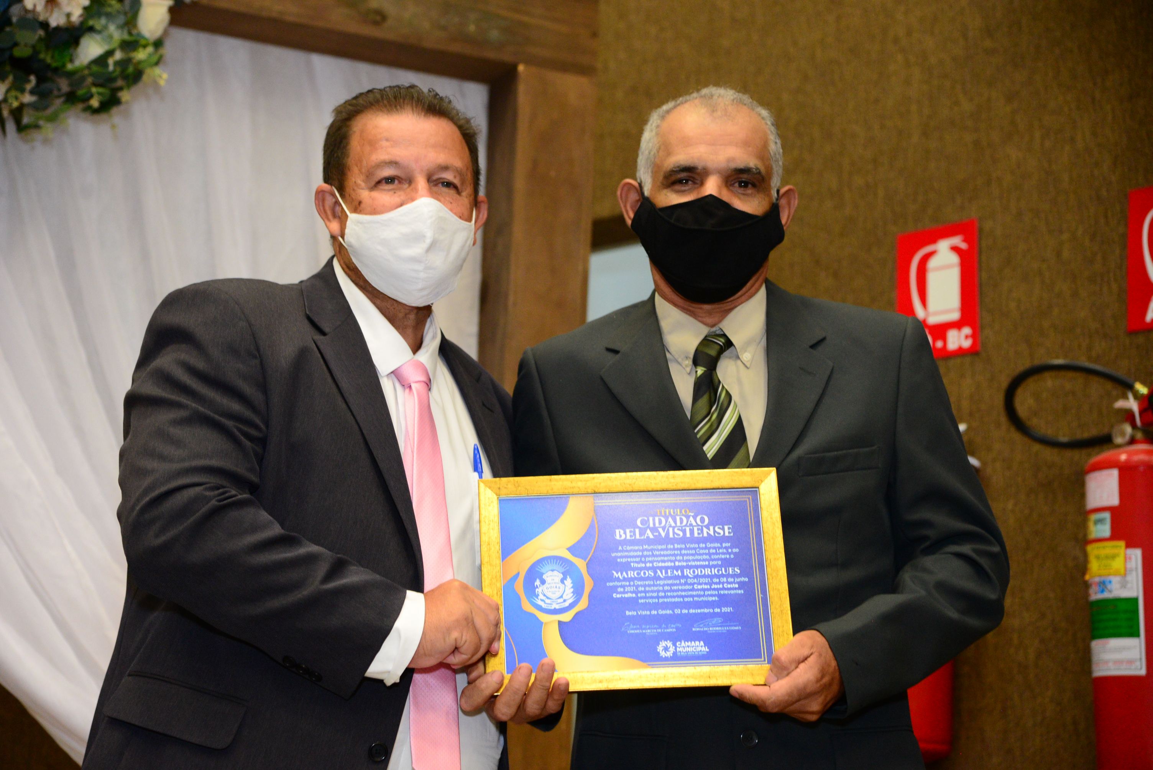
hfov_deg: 27.0
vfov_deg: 18.2
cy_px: 385
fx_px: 2403
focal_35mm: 75
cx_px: 576
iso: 3200
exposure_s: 1/125
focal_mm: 75
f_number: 4
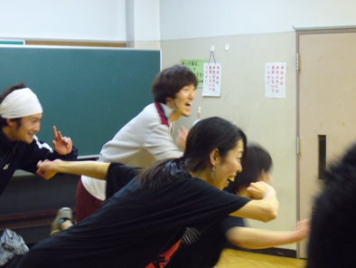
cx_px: 178
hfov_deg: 23.3
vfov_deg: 17.6
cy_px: 134
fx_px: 864
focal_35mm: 84
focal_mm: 13.9
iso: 200
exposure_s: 1/15
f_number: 4.4
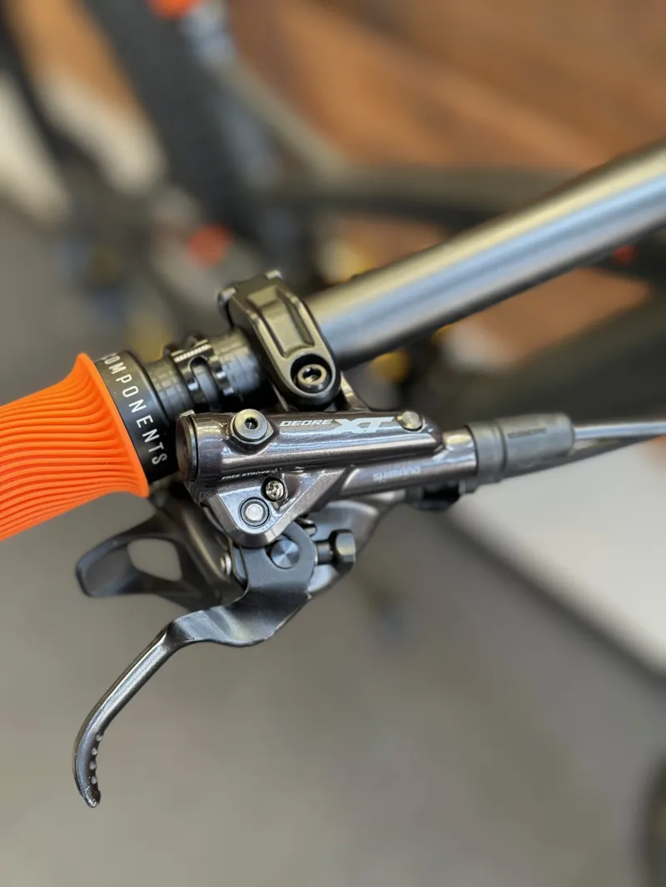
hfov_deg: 30.3
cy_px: 444
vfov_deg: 39.6
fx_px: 1231
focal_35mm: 48
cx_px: 333
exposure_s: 1/60
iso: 160
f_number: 1.78
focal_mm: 6.76
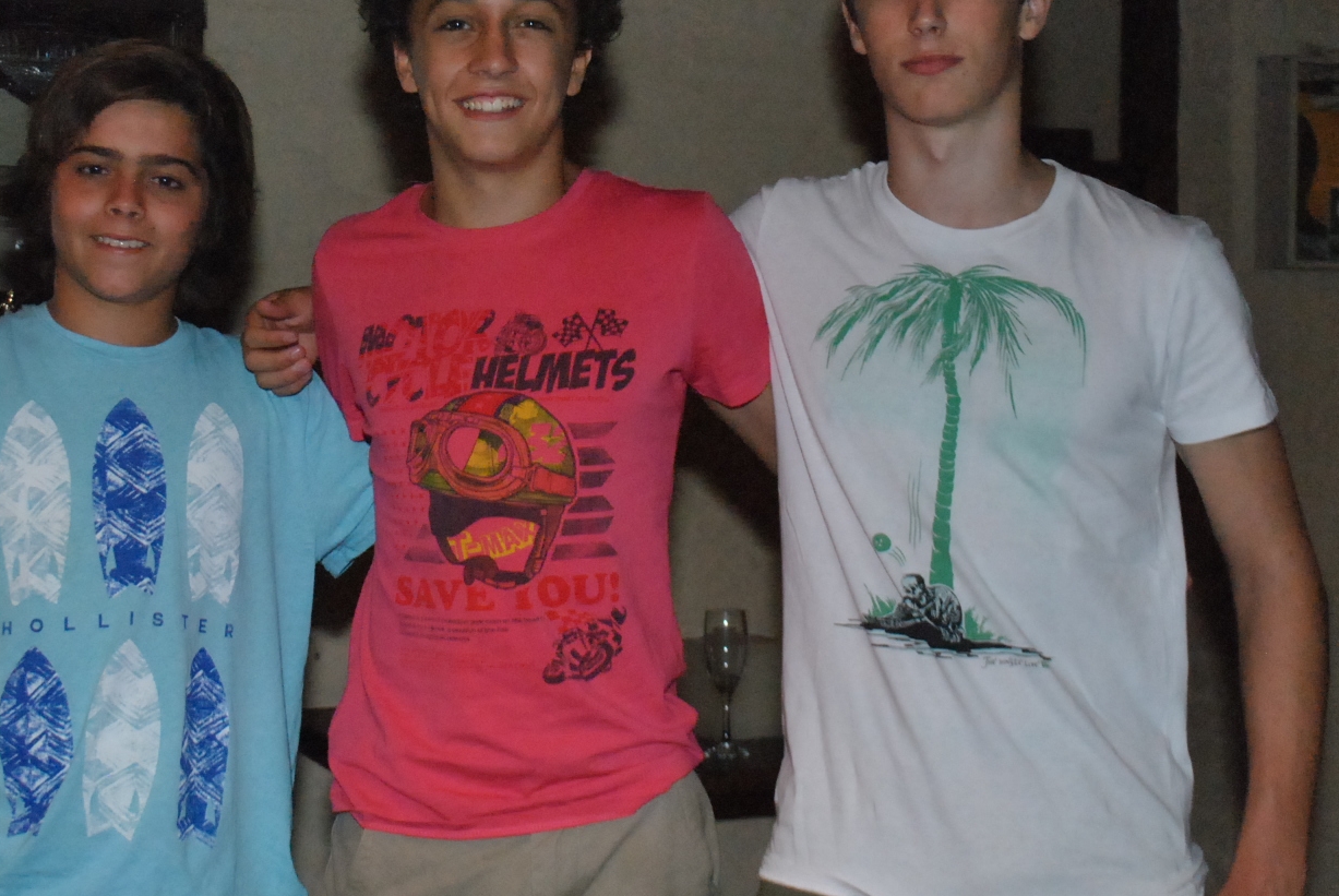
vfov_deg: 19.2
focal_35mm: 71
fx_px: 2644
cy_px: 341
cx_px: 523
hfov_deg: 28.3
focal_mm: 30
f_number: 5.6
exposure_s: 1/80
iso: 1600
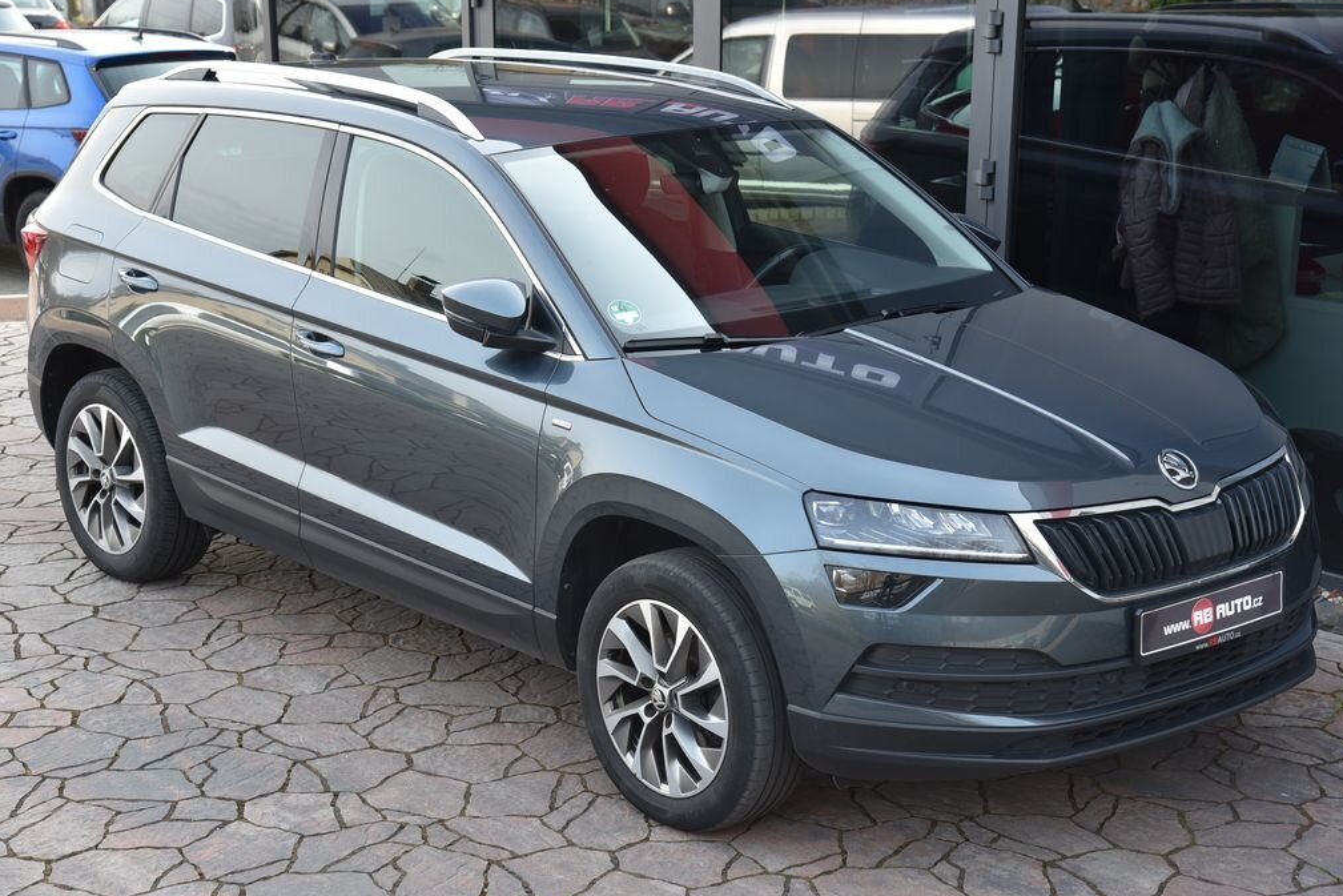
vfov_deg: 20.6
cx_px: 680
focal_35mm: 66
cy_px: 446
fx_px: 2462
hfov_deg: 30.5
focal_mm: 65
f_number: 6.3
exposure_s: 1/160
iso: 500
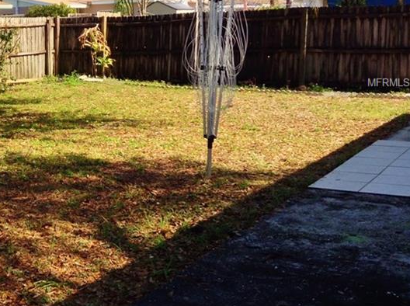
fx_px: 757
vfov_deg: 22.7
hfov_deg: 28.7
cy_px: 83
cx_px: 17
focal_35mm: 64
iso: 25
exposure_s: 1/391
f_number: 2.4
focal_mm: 3.3
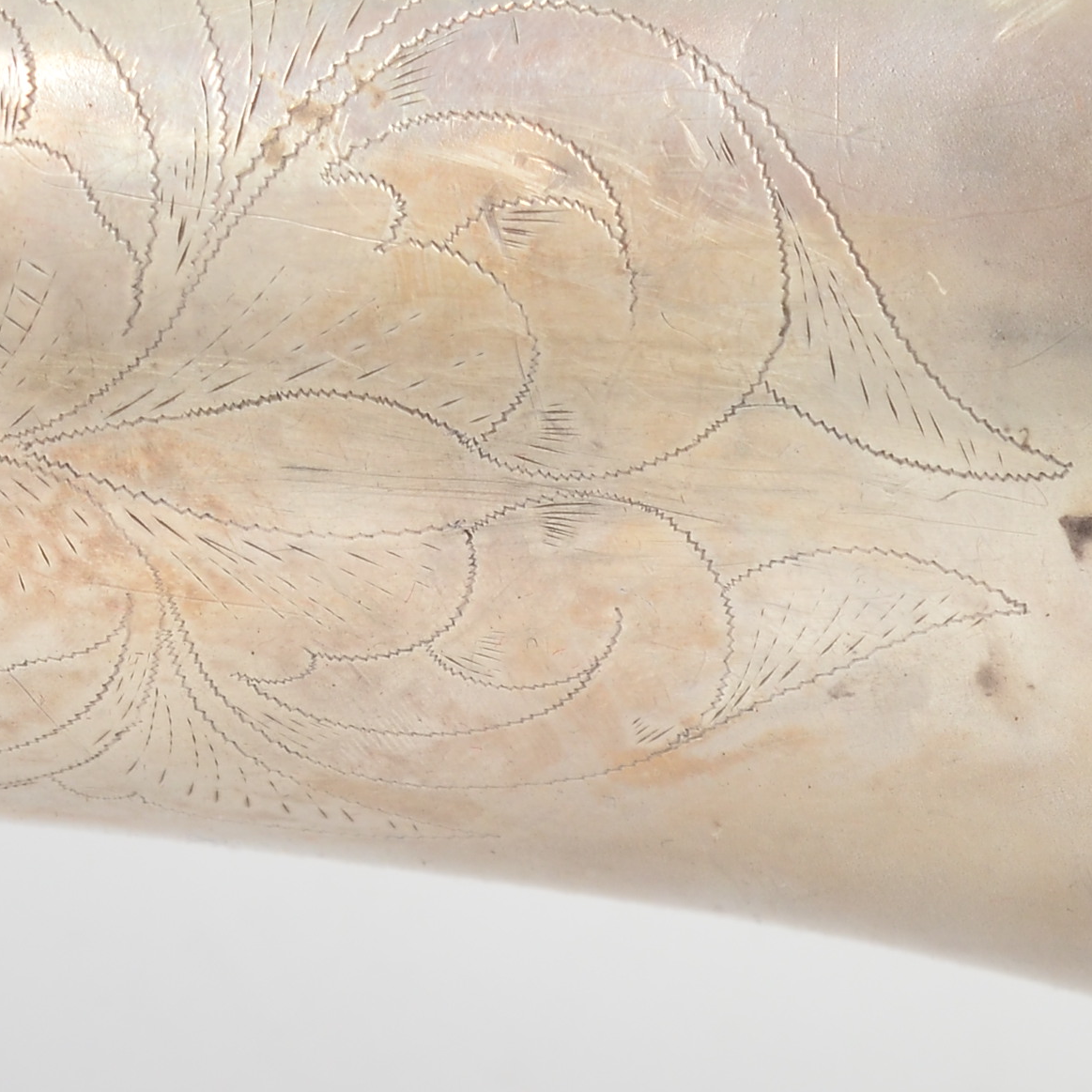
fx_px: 7936
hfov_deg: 7.7
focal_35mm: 222
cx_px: -522
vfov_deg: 7.9
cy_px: 372
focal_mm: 55
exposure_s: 1/80
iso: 320
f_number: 10
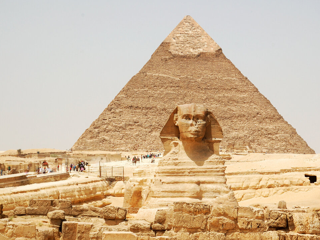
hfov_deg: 20.9
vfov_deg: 15.7
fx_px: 869
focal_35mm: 94
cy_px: 133
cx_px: 187
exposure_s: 1/400
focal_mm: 52
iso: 200
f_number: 11
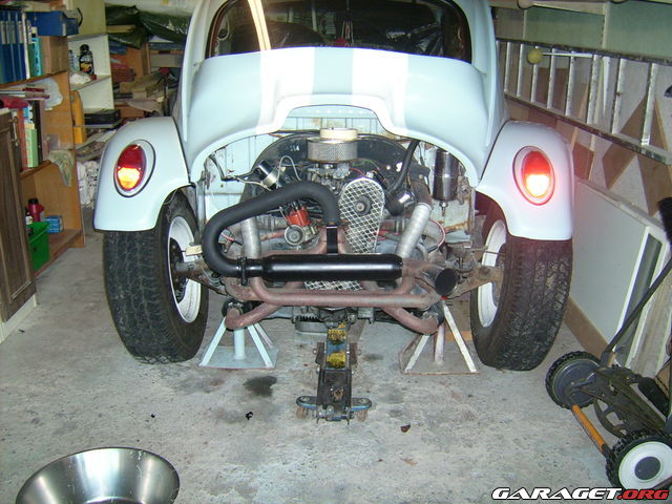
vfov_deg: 40.7
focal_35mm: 35
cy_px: 252
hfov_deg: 52.6
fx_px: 679
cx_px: 336
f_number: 2.8
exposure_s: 1/60
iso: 100
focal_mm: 5.95
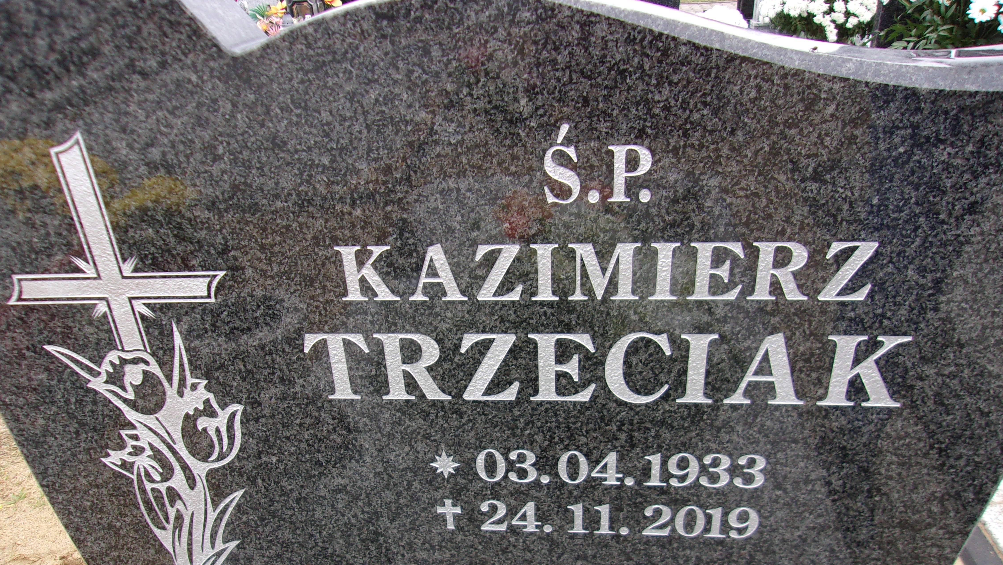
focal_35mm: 30
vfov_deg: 38.6
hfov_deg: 64.3
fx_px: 798
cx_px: 499
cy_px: 365
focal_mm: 4.9
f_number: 3
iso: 80
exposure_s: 1/125
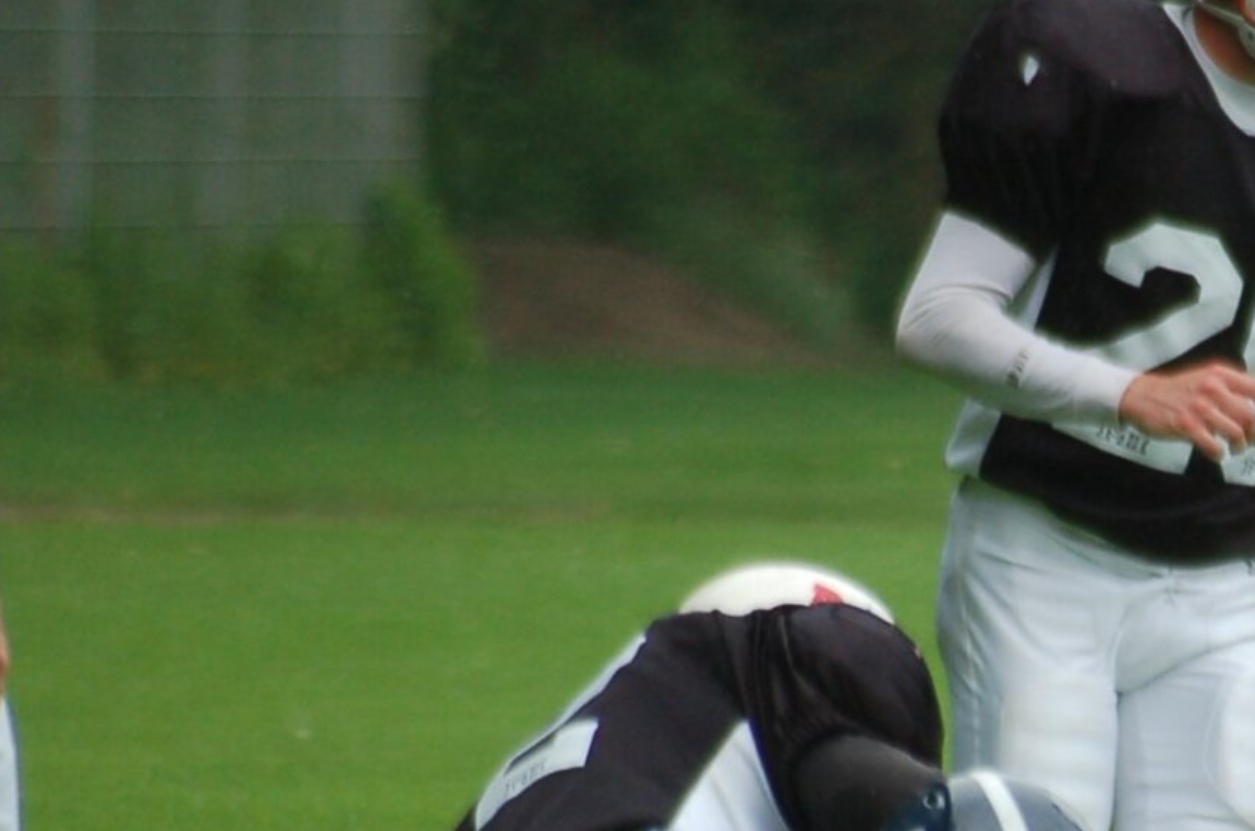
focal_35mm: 1190
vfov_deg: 1.2
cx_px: 1281
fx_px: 41397
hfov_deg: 1.7
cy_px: 730
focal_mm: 300
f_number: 5.6
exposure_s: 1/640
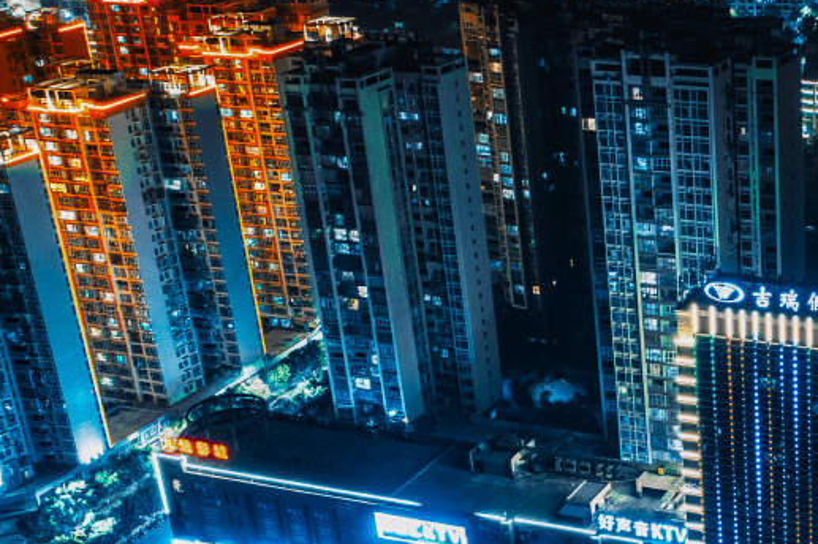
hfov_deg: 29.2
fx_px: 1476
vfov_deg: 20.6
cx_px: 797
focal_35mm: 65
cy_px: 445
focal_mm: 10.26
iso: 100
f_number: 2.8
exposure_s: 1
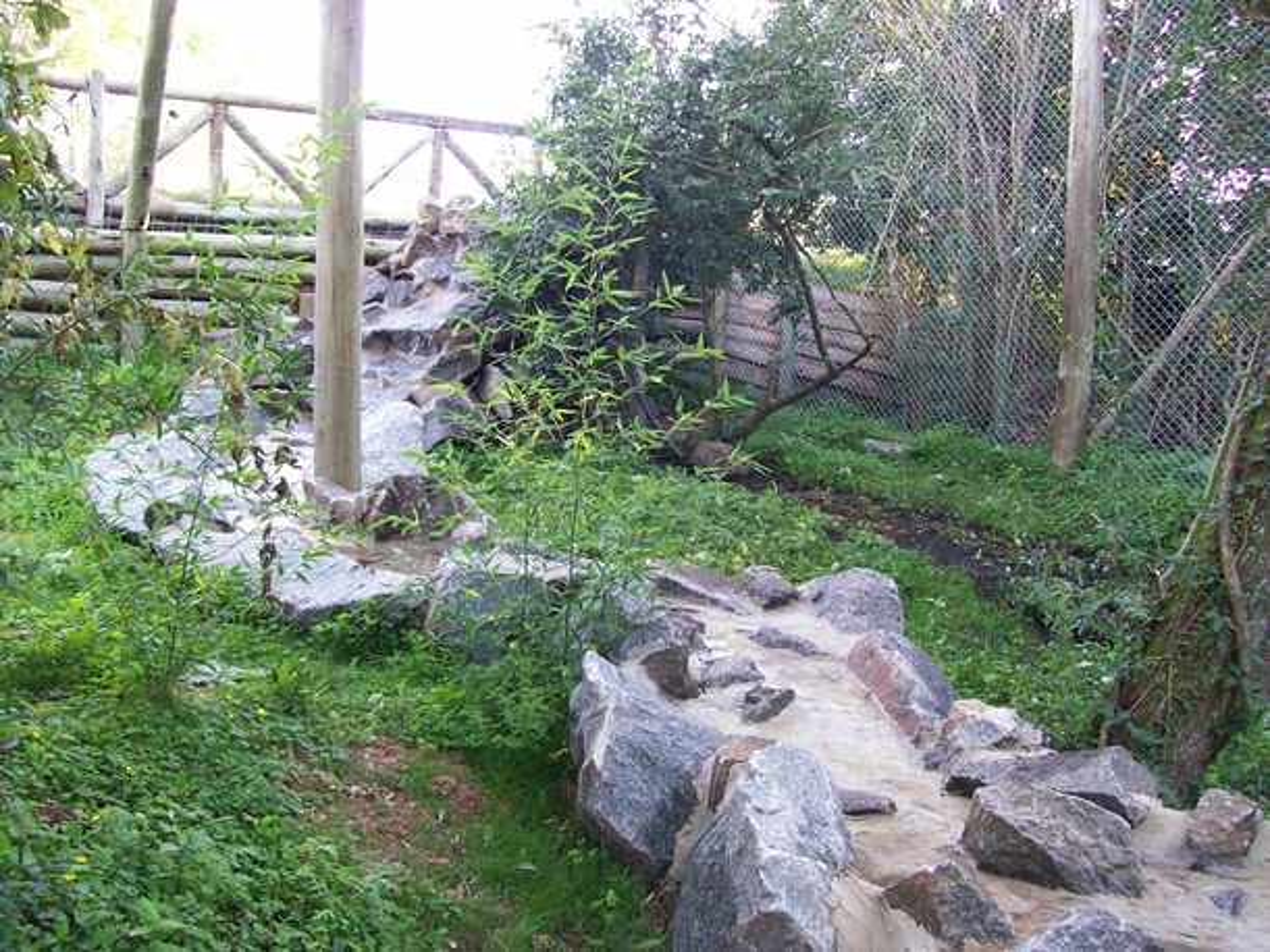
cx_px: 635
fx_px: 1321
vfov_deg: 39.6
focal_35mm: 36
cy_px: 476
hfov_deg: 51.4
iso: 200
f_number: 2.7
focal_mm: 6
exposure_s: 1/72.1
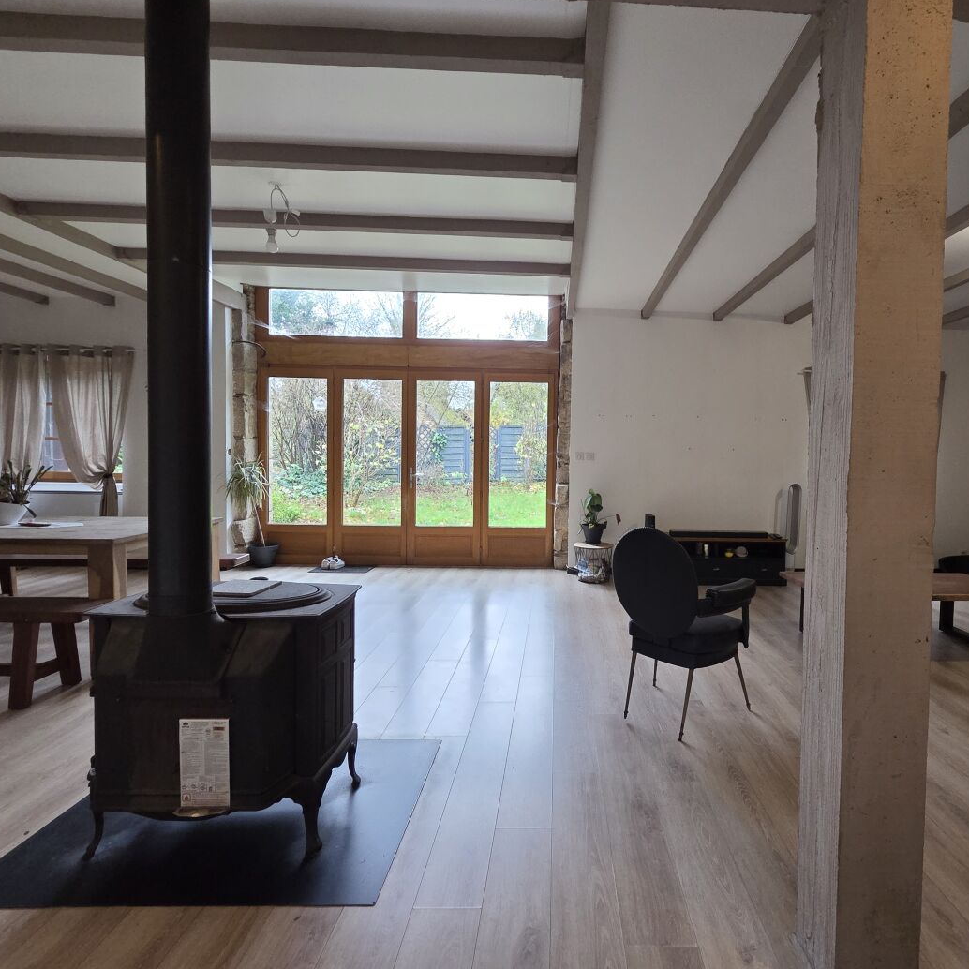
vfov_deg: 87.4
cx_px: 577
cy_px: 470
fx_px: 507
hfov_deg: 86.4
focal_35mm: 16
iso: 400
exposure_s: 1/50
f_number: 2.2
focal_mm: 2.2
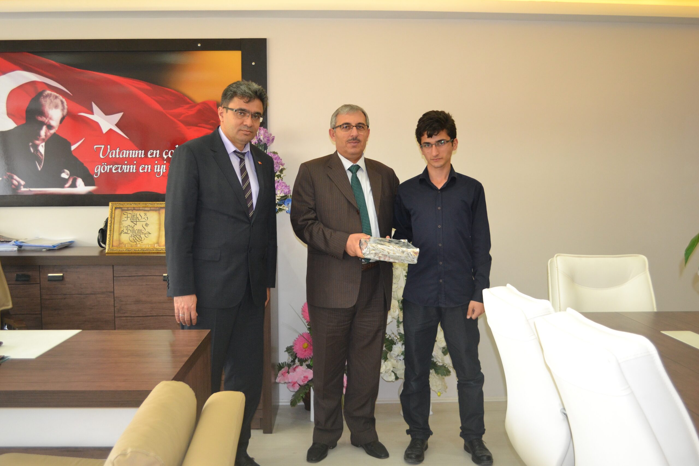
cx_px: 350
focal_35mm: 36
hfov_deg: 53.1
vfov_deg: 36.9
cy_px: 233
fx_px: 699
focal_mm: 24
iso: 900
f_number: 4
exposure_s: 1/60
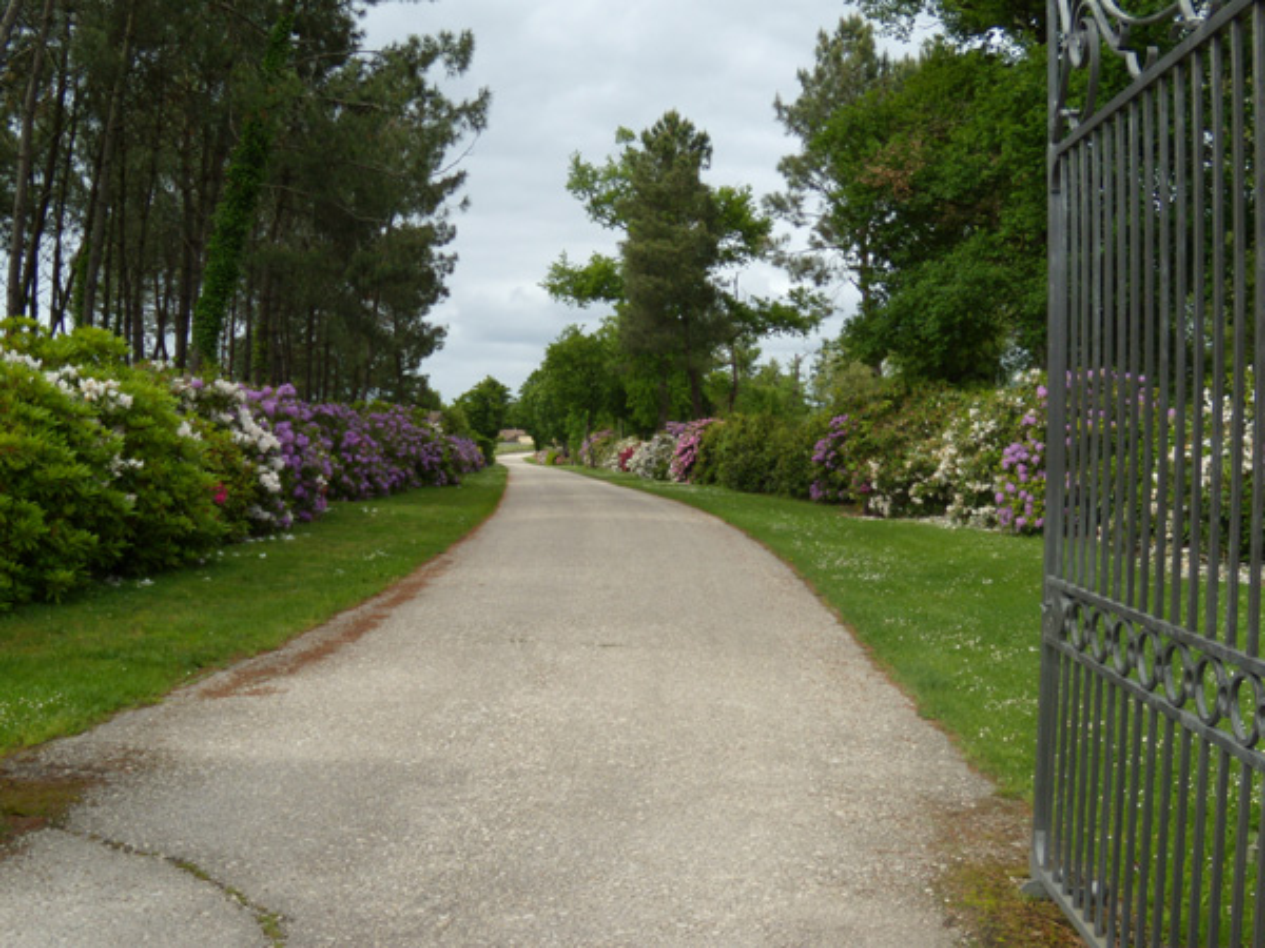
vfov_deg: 39.7
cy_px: 474
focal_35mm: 36
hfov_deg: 51.4
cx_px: 632
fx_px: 1316
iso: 80
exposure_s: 1/500
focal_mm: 6.4
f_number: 3.6
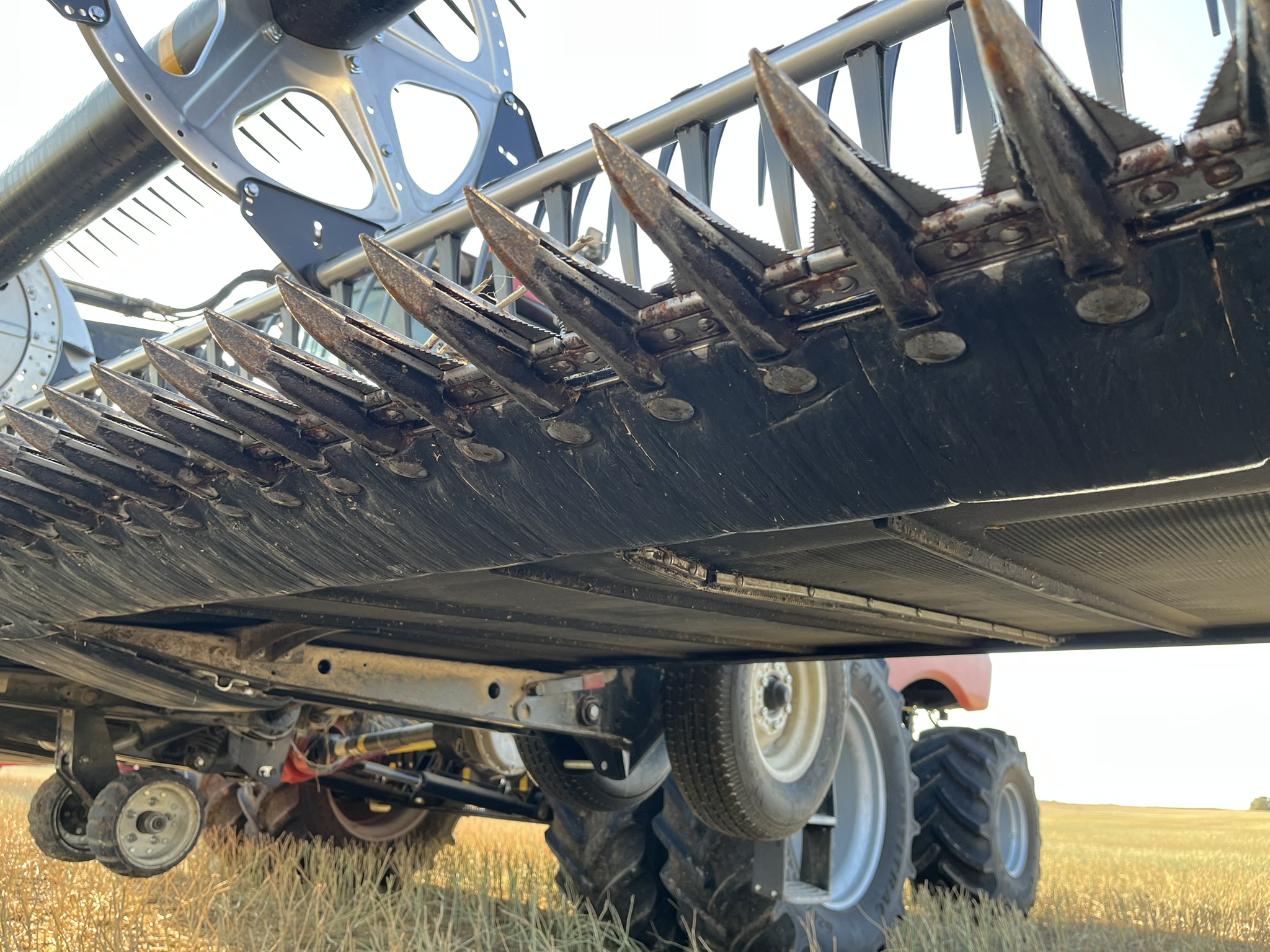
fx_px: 954
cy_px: 476
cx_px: 635
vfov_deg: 53.1
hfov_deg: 67.3
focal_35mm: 26
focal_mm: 5.1
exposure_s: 1/133
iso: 32
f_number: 1.6
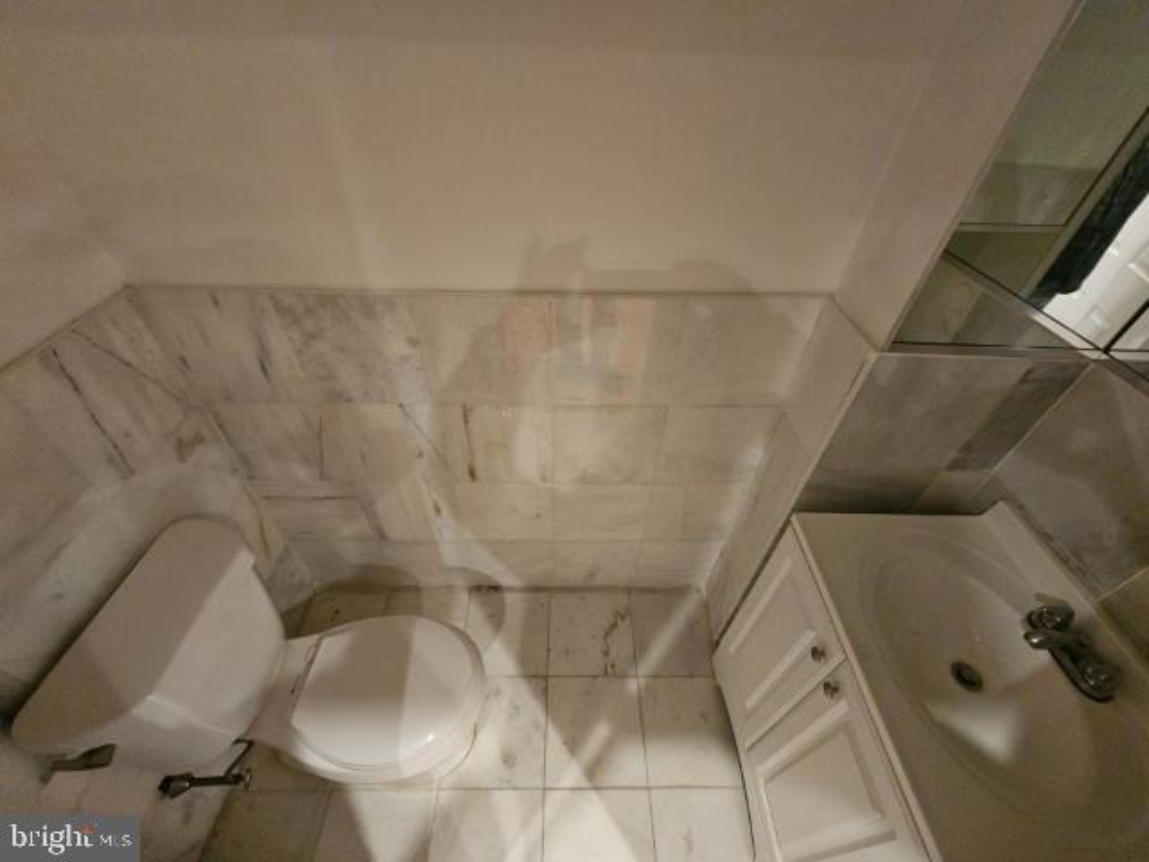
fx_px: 432
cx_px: 574
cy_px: 431
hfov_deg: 106.2
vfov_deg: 89.9
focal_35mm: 13
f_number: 2.2
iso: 640
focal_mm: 2.2
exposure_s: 1/24
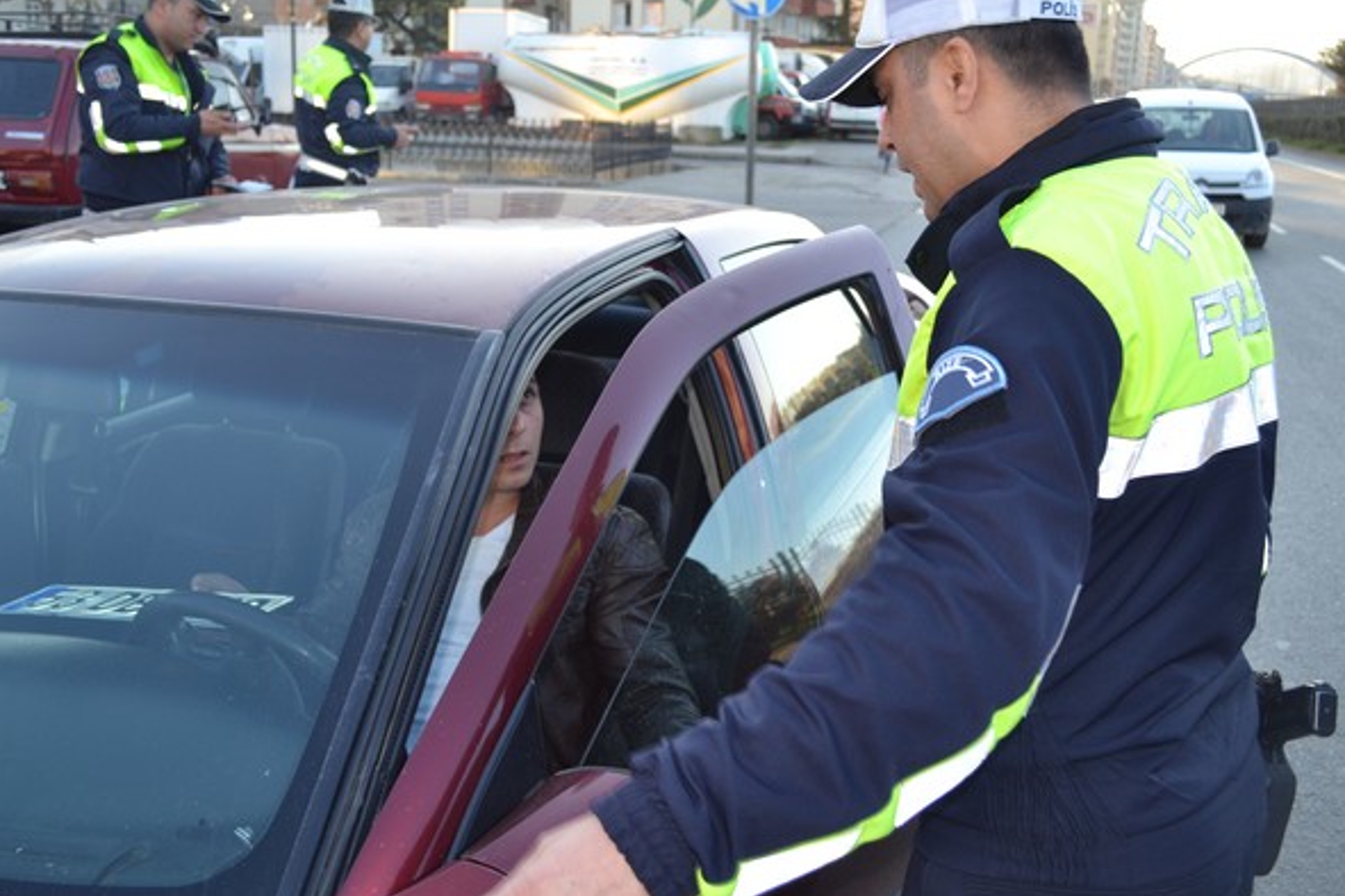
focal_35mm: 34
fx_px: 1270
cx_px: 669
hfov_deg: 55.8
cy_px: 431
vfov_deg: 38.9
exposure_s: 1/125
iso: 160
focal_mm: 20
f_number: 4
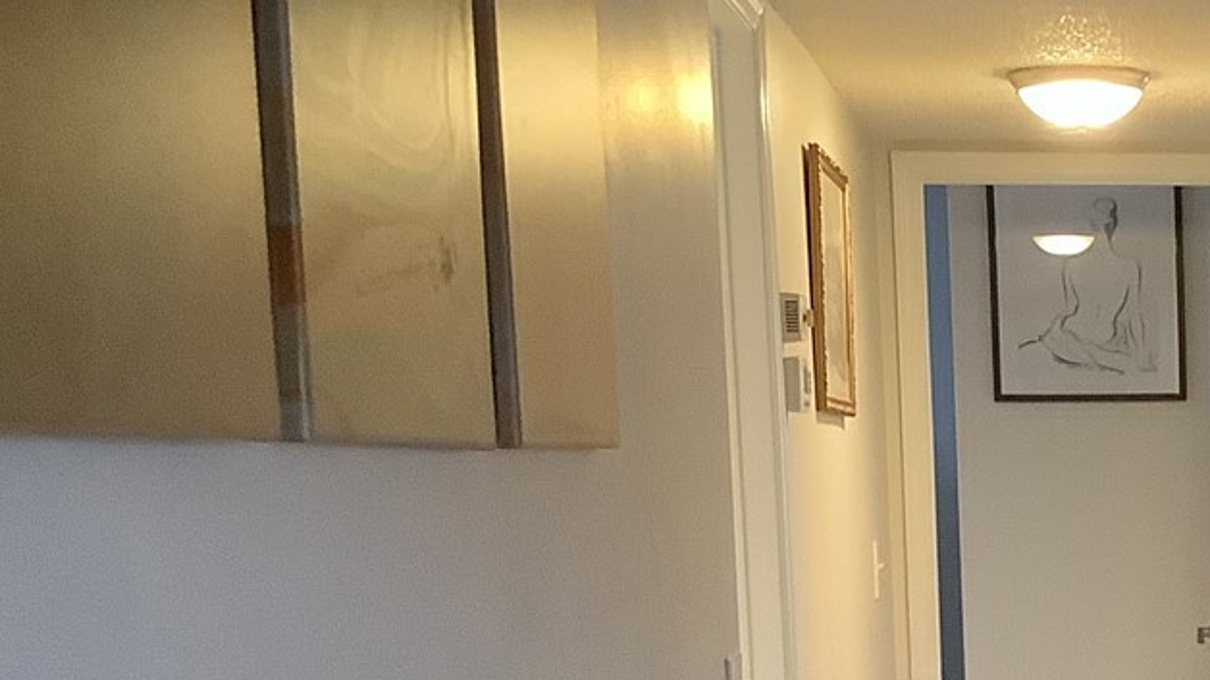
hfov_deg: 22.9
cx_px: 1414
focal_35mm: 86
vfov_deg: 13.6
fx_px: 2759
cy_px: 828
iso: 400
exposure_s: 1/60
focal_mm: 3.3
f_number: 2.4
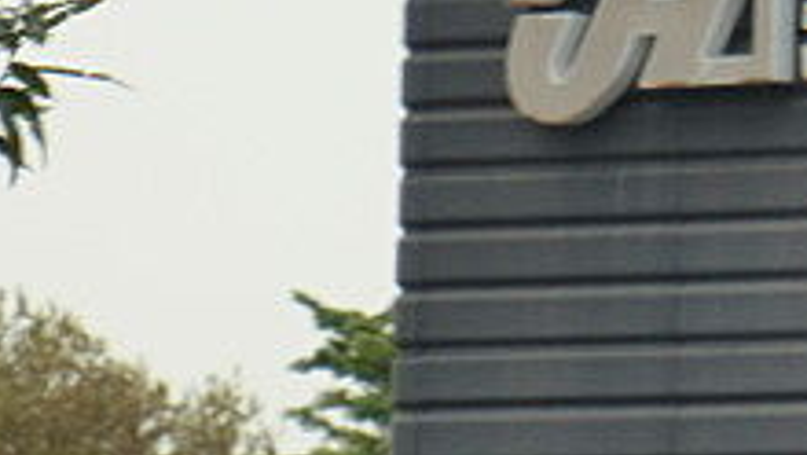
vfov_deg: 1.6
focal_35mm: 761
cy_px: 106
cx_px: 921
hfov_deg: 2.8
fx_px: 16292
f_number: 5.7
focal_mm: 43
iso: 80
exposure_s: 1/60
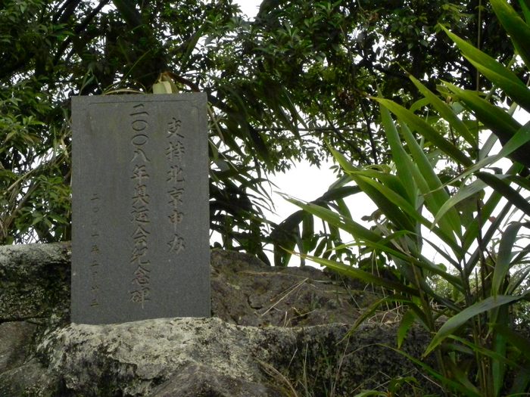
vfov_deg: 14.1
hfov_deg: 18.7
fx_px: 1608
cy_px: 198
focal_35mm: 105
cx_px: 265
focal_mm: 18.8
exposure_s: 1/1377
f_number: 8
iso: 1600
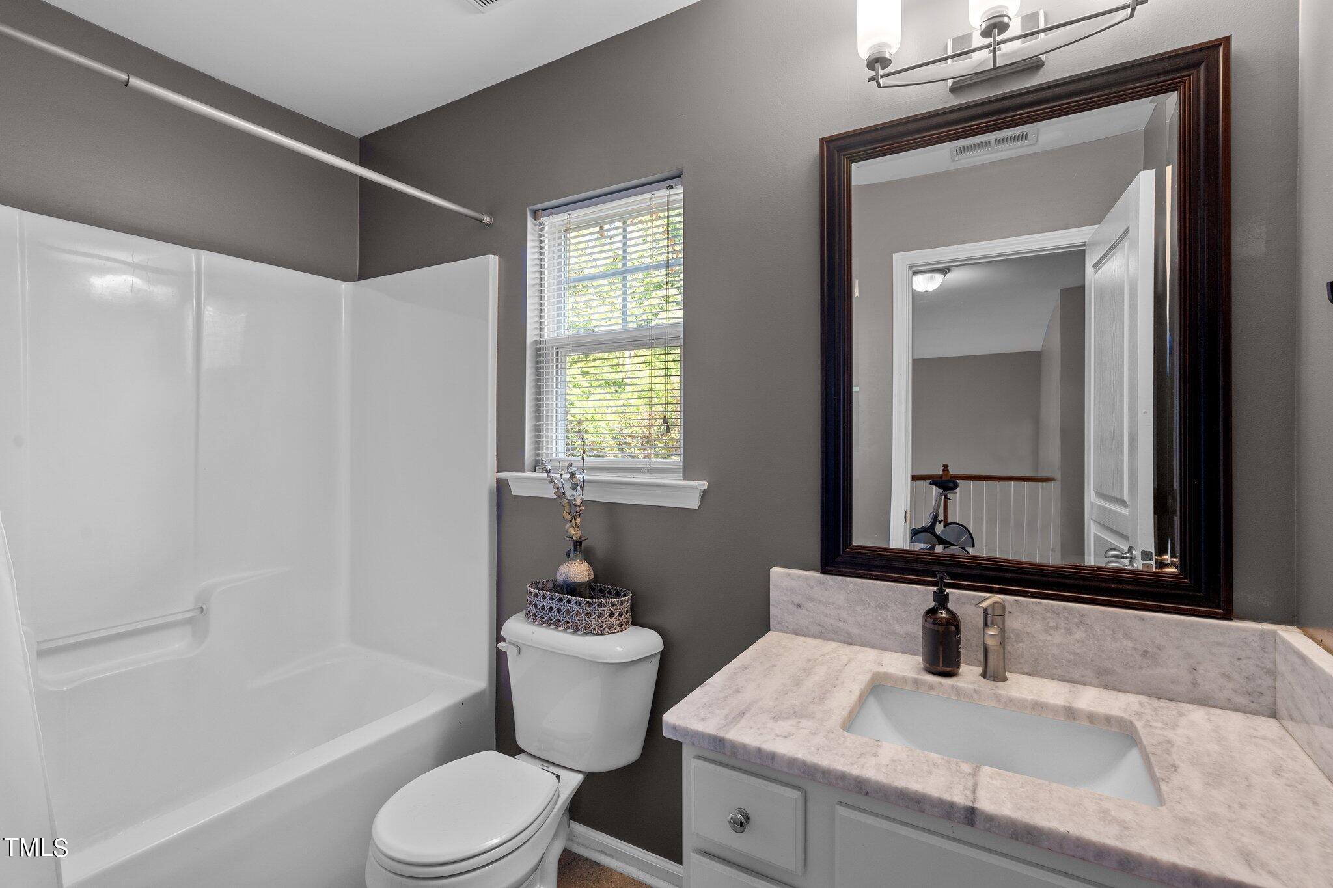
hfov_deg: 96.7
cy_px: 444
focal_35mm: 16
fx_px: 592
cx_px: 666
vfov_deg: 73.7
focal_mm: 16
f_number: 8
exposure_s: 1/1.43
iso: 400
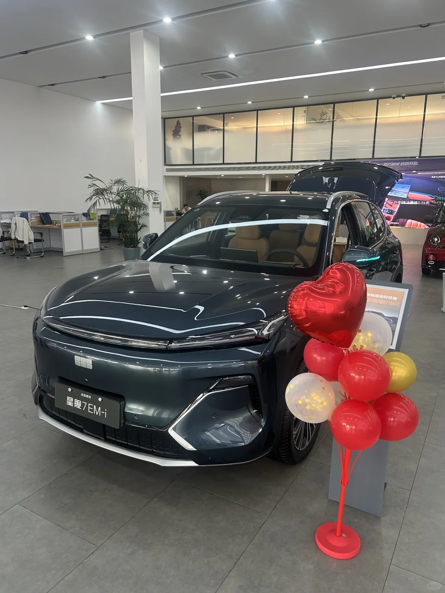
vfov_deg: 67.3
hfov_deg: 53.1
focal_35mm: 26
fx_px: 446
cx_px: 222
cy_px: 296
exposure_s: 1/50
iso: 100
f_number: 1.5
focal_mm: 5.7
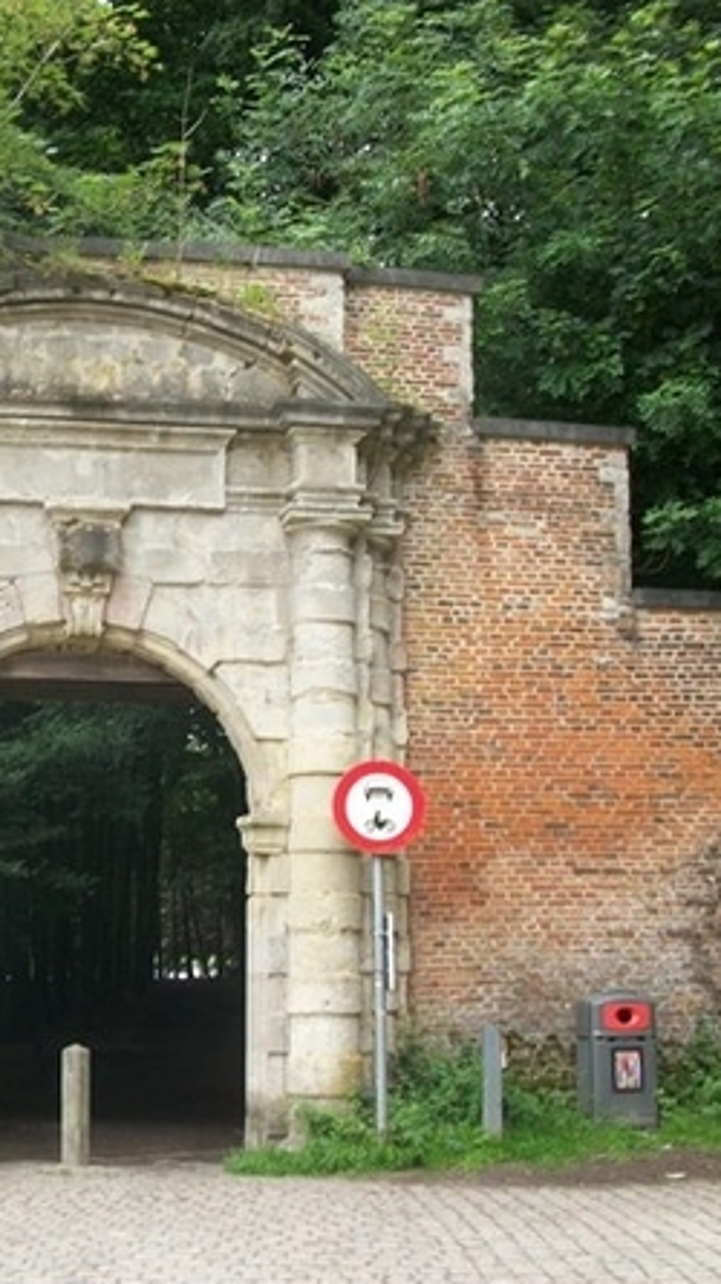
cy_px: 641
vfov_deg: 43.7
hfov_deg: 24.4
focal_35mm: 47
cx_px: 23
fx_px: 1599
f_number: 8.8
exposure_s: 1/30
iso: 80
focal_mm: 5.7
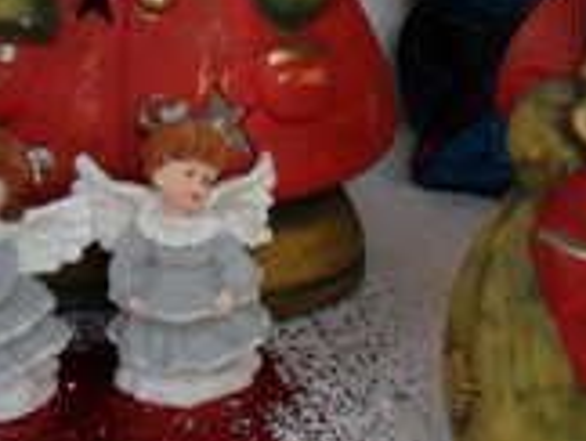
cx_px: 452
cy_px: -7
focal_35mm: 80
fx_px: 1356
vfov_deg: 18.0
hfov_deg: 24.1
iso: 100
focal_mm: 4.9
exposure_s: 1/90
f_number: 3.5
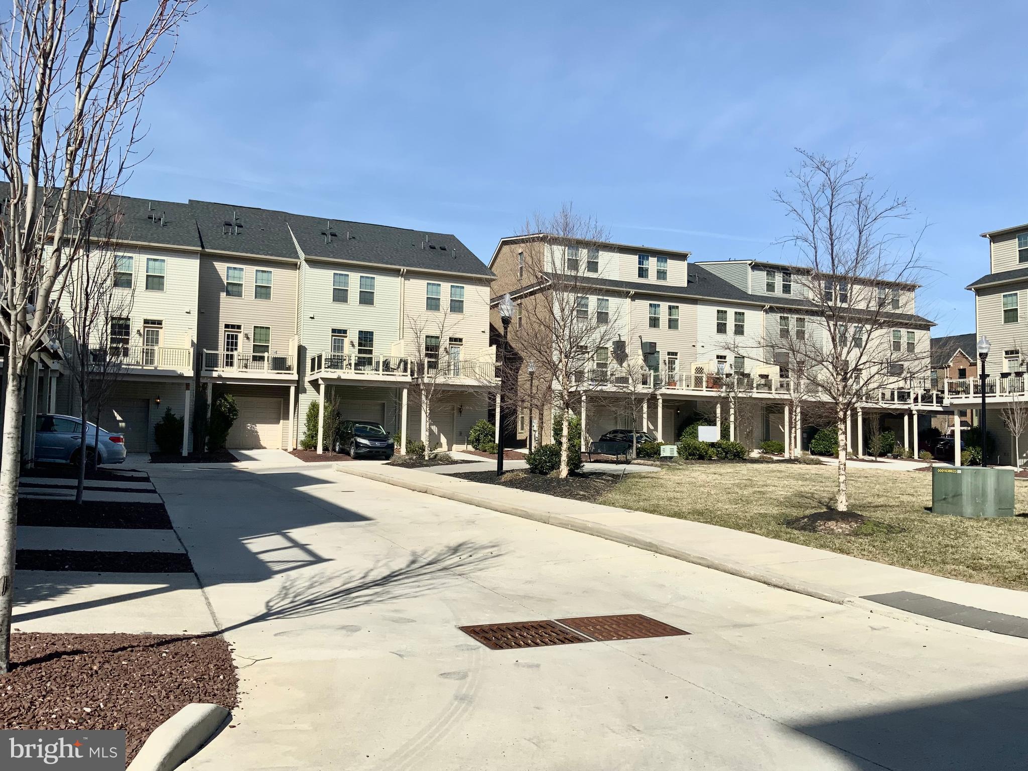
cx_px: 514
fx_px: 861
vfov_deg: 48.2
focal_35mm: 29
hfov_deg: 61.7
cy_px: 386
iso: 16
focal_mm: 3
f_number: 1.8
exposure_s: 1/3125
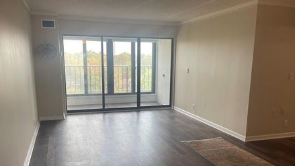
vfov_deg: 37.5
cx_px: 144
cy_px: 105
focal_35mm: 31
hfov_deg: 62.6
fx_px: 243
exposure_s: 1/120
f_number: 1.6
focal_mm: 5.1
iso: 80
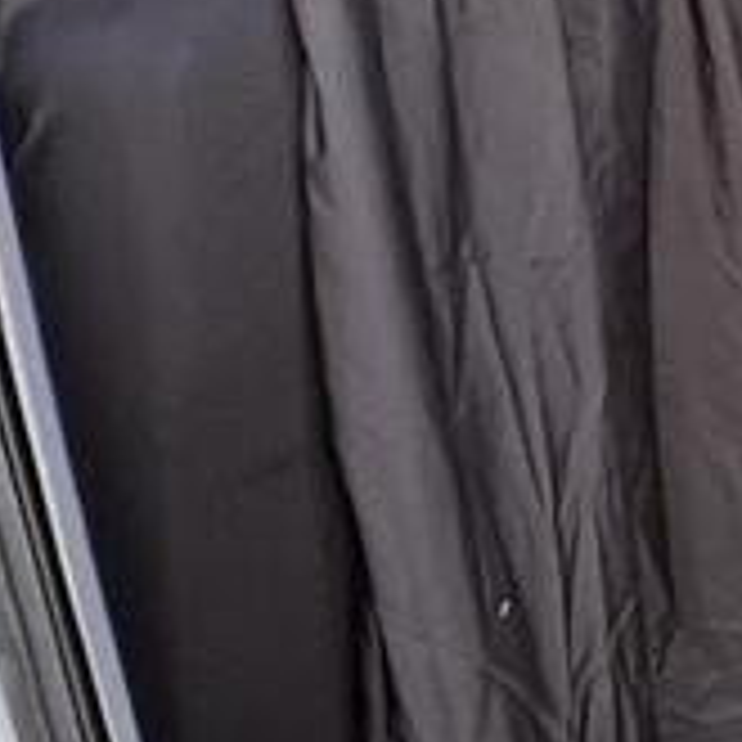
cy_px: 324
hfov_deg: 19.5
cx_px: 1322
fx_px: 1625
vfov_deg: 25.7
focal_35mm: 67
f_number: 2.2
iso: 125
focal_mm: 2.22
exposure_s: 1/128
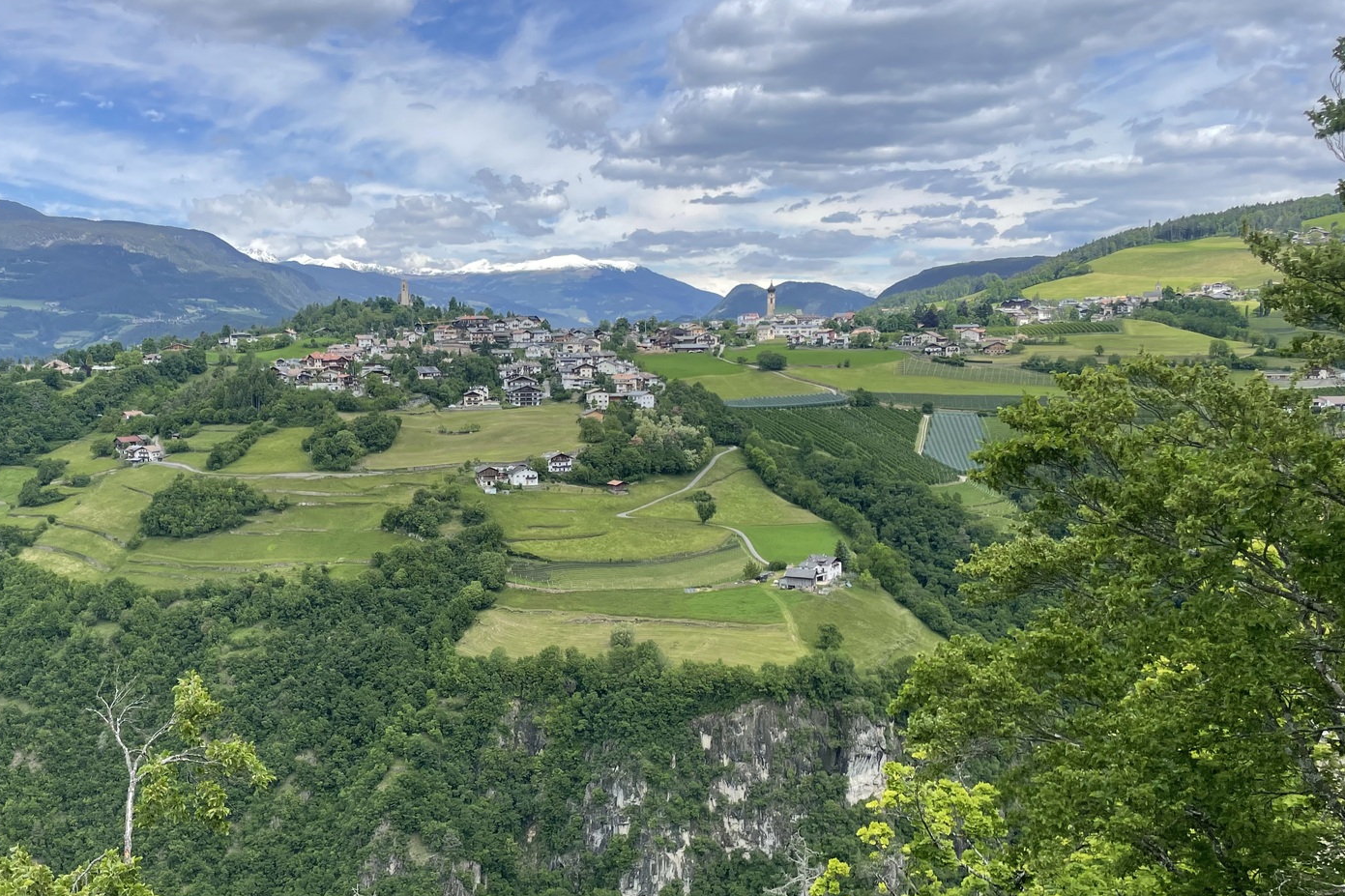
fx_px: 1307
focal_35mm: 35
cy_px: 506
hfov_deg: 53.7
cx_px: 487
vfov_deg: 37.8
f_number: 1.6
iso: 32
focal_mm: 4.2
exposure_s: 1/3610
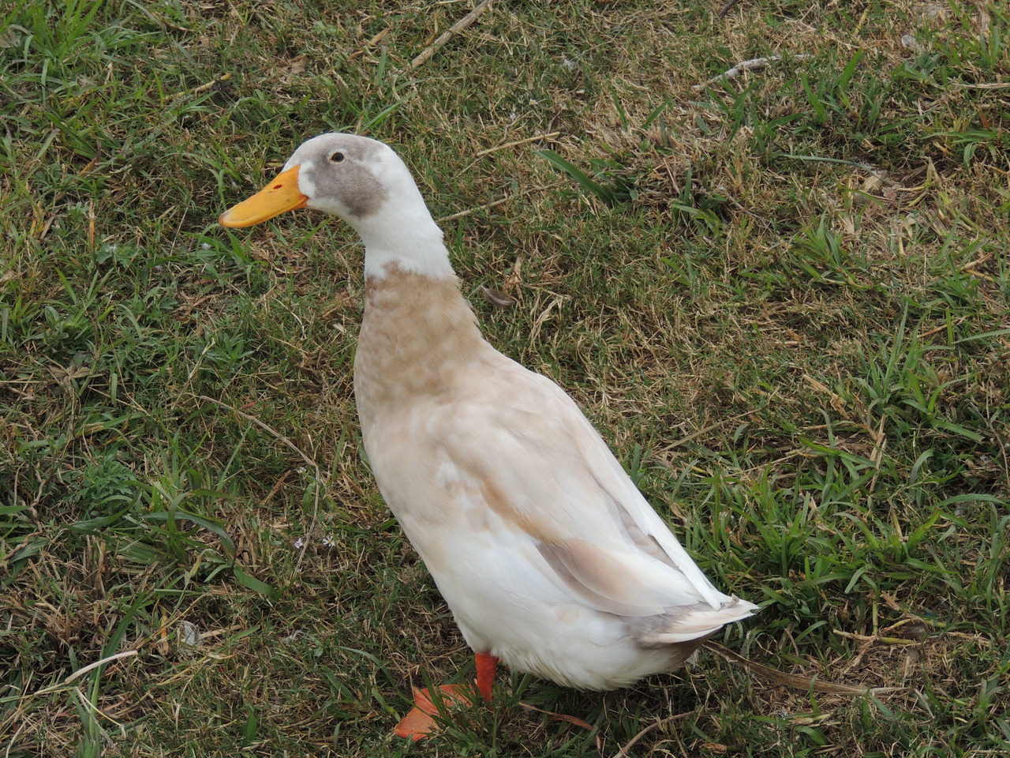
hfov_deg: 11.6
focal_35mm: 170
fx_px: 4960
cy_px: 379
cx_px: 505
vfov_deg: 8.7
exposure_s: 1/500
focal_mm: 30.3
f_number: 4.5
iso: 160
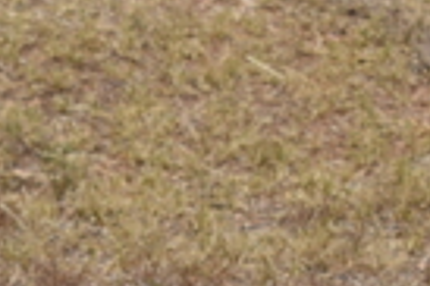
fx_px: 5846
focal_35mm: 490
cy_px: 811
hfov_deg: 4.2
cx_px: -148
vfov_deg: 2.8
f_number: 11
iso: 100
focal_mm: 62
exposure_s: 1/500
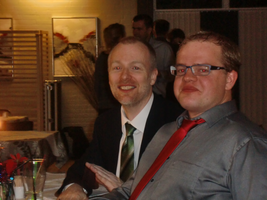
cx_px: 134
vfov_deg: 14.2
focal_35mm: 104
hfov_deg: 18.9
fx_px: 802
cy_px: 100
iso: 400
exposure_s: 1/15
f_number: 5.9
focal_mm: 18.6
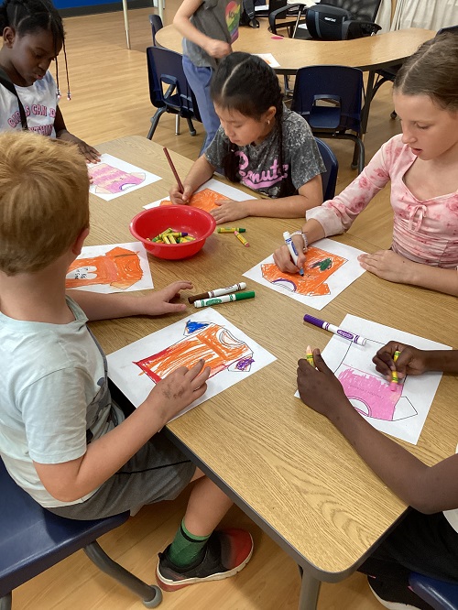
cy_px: 305
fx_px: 547
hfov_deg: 45.5
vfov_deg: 58.3
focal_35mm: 31
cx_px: 229
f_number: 2.4
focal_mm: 3.3
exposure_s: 1/50
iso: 100
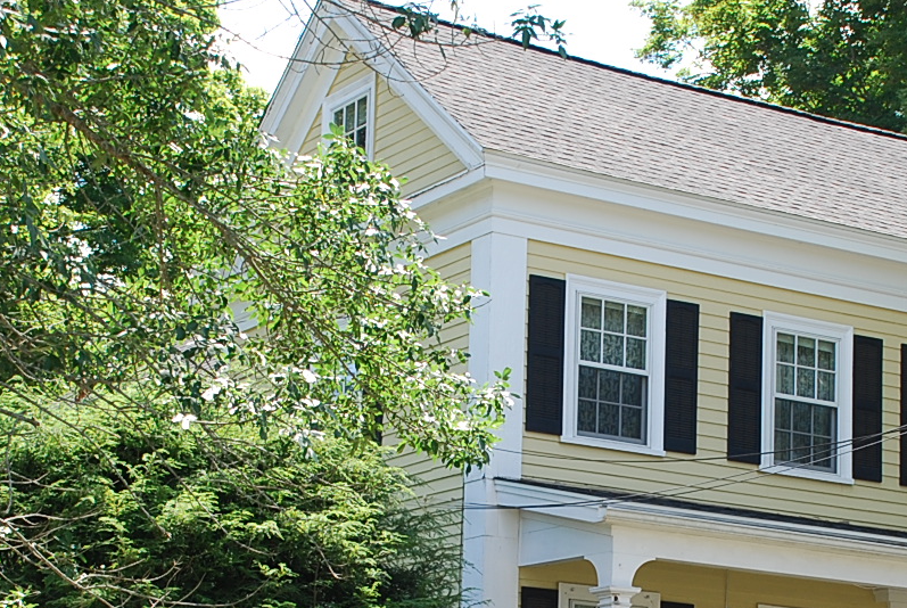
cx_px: 586
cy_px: 589
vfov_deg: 13.3
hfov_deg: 19.9
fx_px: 2574
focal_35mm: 102
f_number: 5.6
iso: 125
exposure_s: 1/125
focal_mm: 28
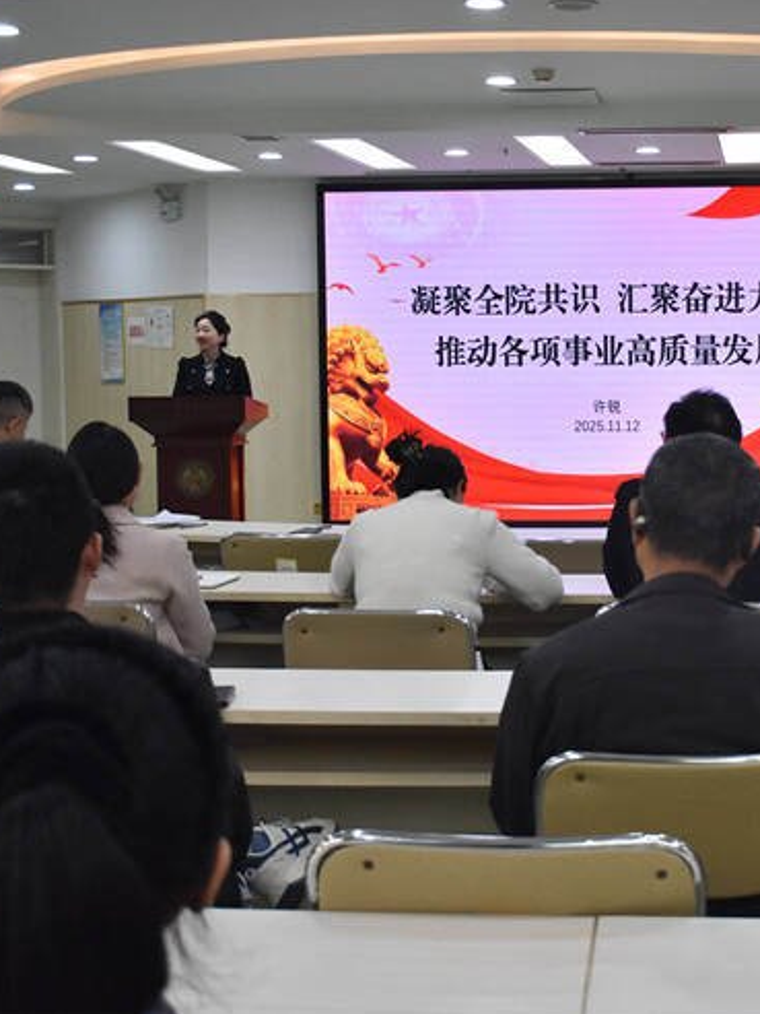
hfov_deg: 23.6
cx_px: 628
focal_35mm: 61
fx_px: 1786
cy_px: 471
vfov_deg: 31.7
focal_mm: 26
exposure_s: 1/500
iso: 1600
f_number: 4
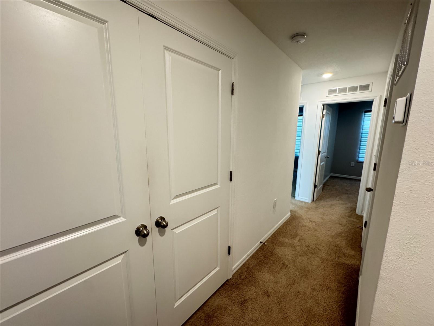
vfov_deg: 85.7
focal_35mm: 14
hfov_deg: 102.1
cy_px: 163
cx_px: 217
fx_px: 176
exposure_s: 1/60
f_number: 2.2
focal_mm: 2.22
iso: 320
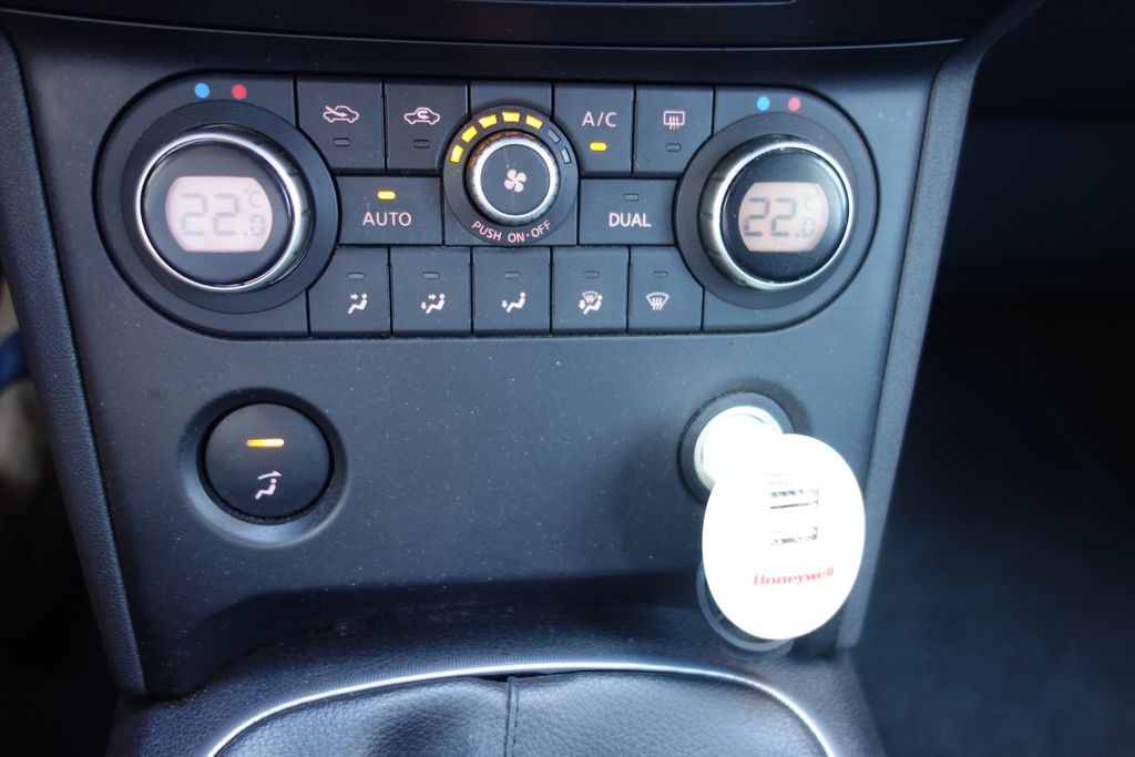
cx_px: 568
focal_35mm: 28
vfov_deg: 46.4
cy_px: 378
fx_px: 883
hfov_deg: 65.5
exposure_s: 1/30
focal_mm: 10.4
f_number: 1.8
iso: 200
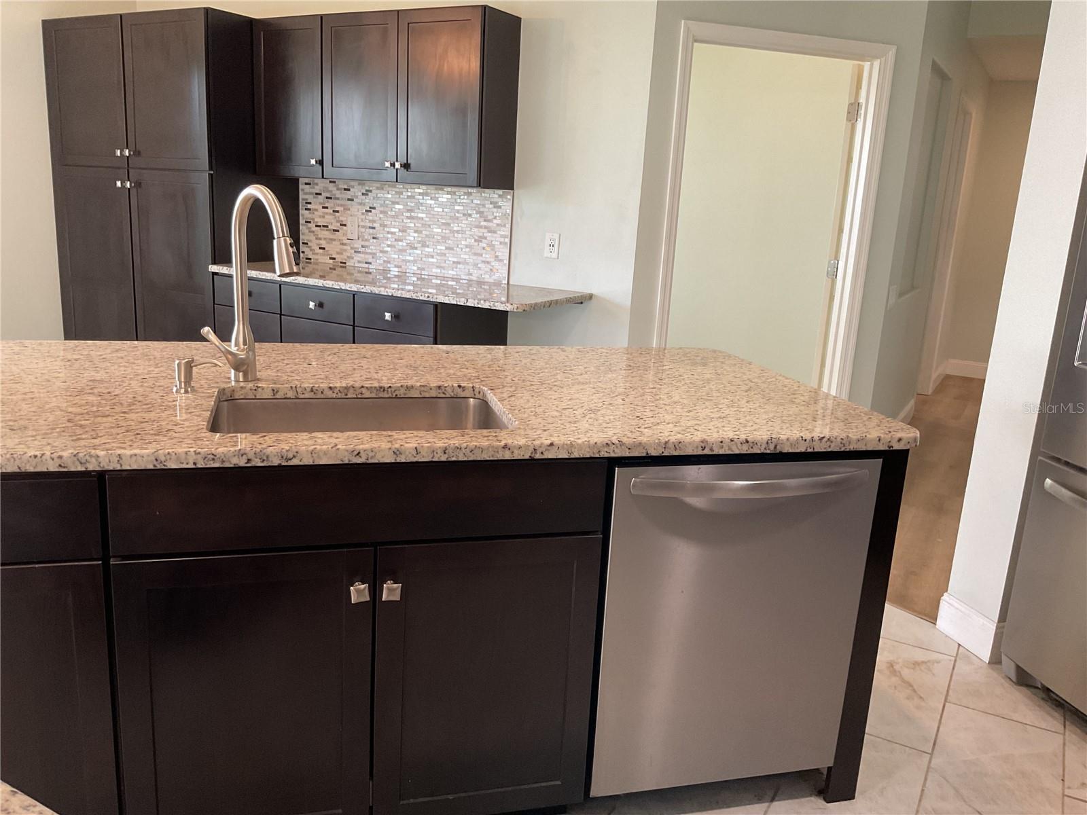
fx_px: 911
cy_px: 408
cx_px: 544
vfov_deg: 48.2
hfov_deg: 61.7
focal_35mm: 29
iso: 100
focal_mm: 3
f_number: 1.8
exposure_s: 1/60
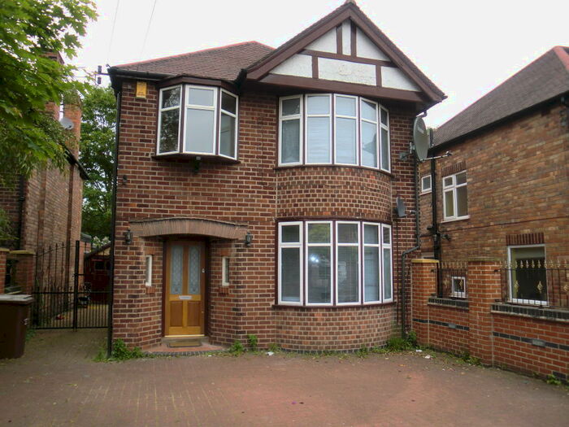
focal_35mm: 26
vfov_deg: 53.1
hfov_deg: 67.3
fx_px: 427
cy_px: 214
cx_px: 284
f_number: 2.6
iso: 64
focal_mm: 4.65
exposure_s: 1/160
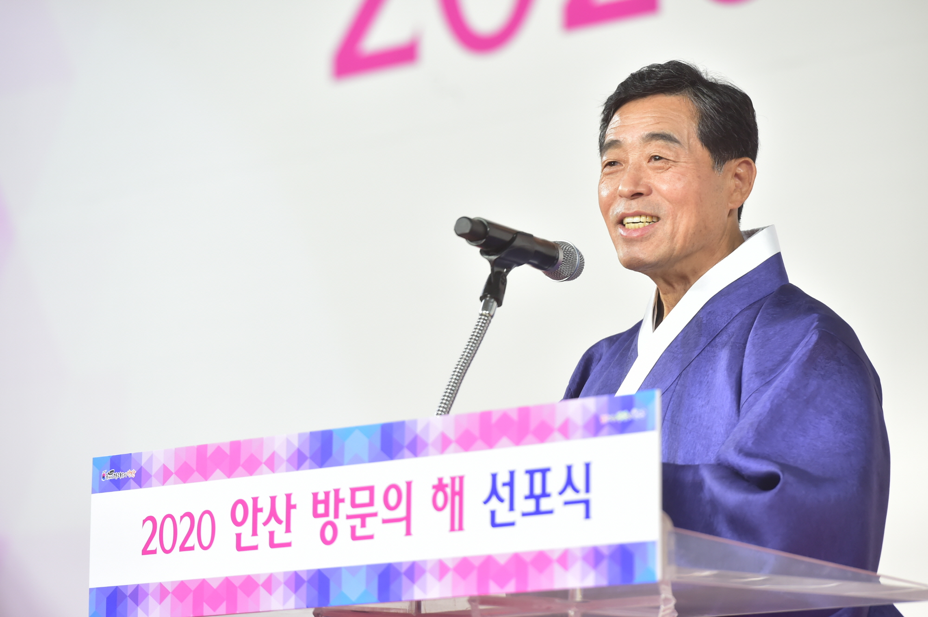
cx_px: 464
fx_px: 5152
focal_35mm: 200
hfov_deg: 10.3
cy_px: 308
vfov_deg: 6.9
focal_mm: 200
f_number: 5
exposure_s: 1/125
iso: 1250
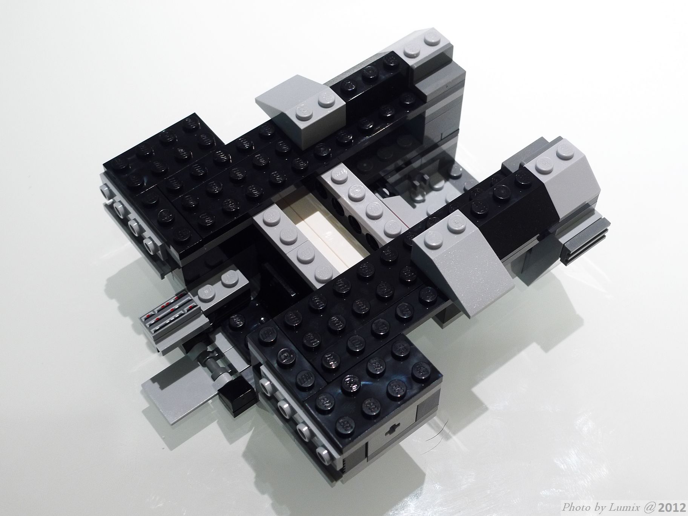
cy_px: 258
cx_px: 344
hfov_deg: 36.8
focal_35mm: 52
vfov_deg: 28.0
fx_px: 1034
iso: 200
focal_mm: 11.1
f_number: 3.5
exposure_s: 1/20
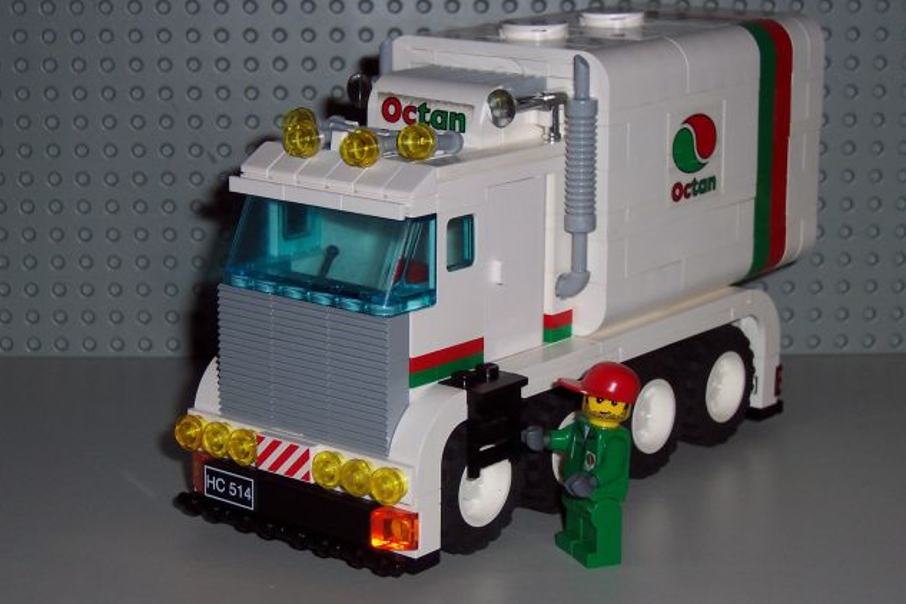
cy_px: 283
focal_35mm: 103
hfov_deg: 19.8
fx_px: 2592
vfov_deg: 13.3
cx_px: 449
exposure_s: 1/90
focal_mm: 15.2
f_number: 4
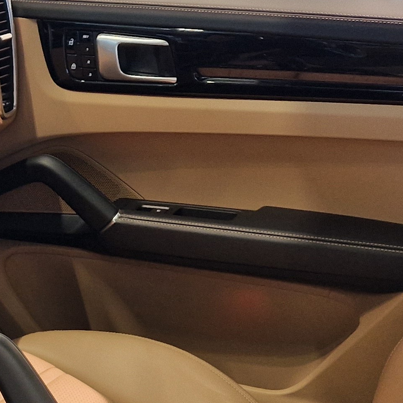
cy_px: 453
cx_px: -311
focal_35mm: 84
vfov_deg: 19.7
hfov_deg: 17.1
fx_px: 1106
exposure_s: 1/100
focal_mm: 5.4
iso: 125
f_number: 1.8
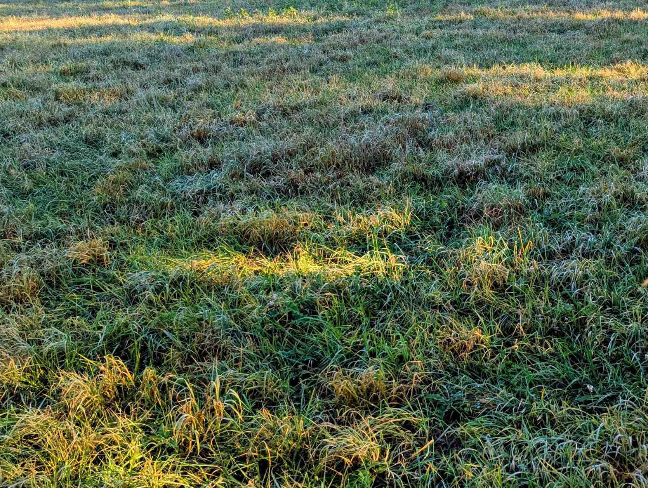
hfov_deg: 42.8
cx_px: 374
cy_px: 67
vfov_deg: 31.7
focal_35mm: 44
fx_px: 825
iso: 41
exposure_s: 1/864
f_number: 1.85
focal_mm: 6.81
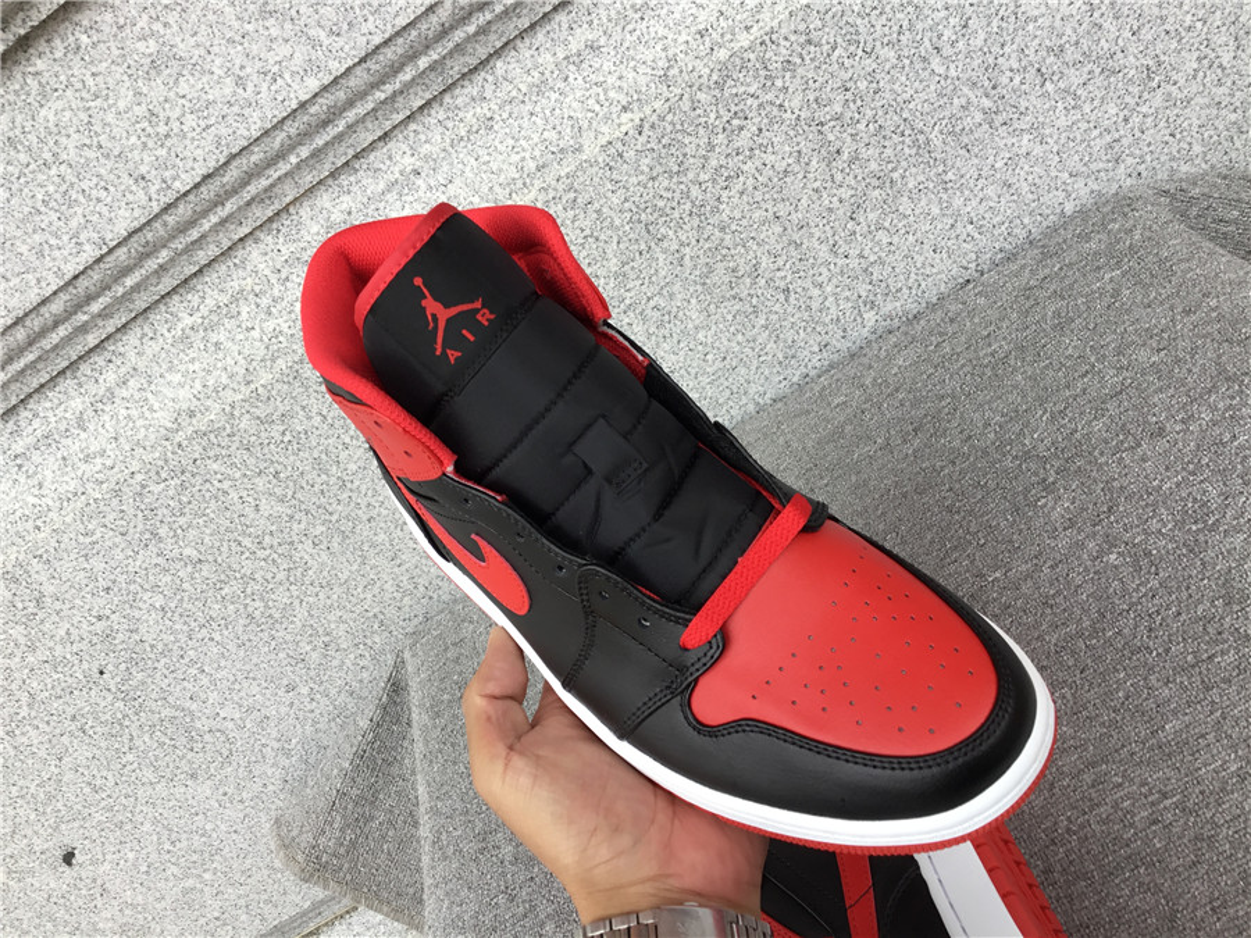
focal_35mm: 31
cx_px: 626
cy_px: 469
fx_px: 1120
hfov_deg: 58.4
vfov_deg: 45.4
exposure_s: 1/117
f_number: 2.4
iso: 25
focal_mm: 3.3
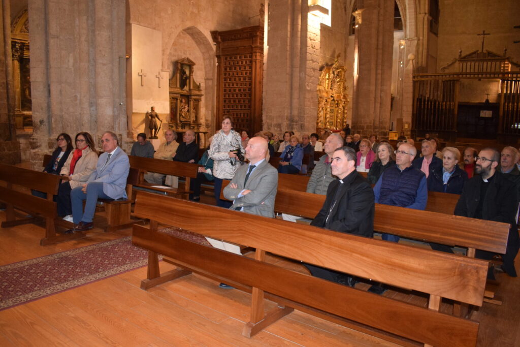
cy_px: 174
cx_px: 260
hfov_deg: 67.4
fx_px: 390
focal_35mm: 27
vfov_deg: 47.9
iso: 2500
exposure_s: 1/60
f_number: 3.5
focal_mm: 18
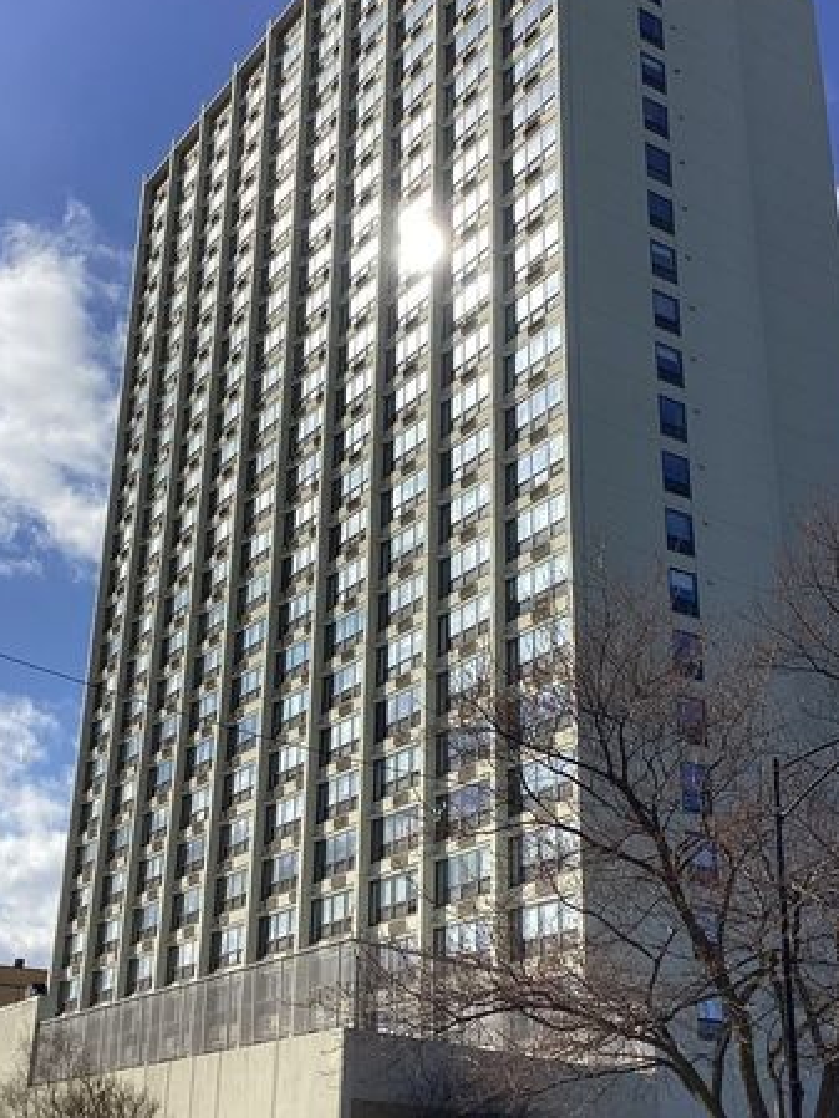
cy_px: 517
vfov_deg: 41.2
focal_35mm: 46
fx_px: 1486
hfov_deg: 31.5
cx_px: 453
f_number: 2.4
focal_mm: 3.3
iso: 25
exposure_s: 1/2203
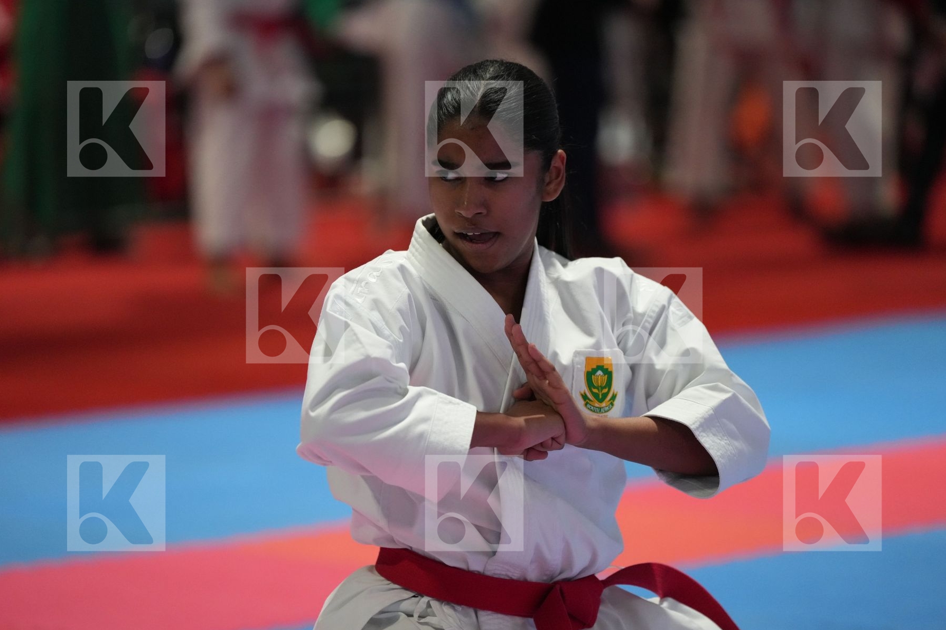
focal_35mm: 201
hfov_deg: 10.2
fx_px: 5281
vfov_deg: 6.8
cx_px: 474
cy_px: 316
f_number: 2.8
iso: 5000
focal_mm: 200
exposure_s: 1/500
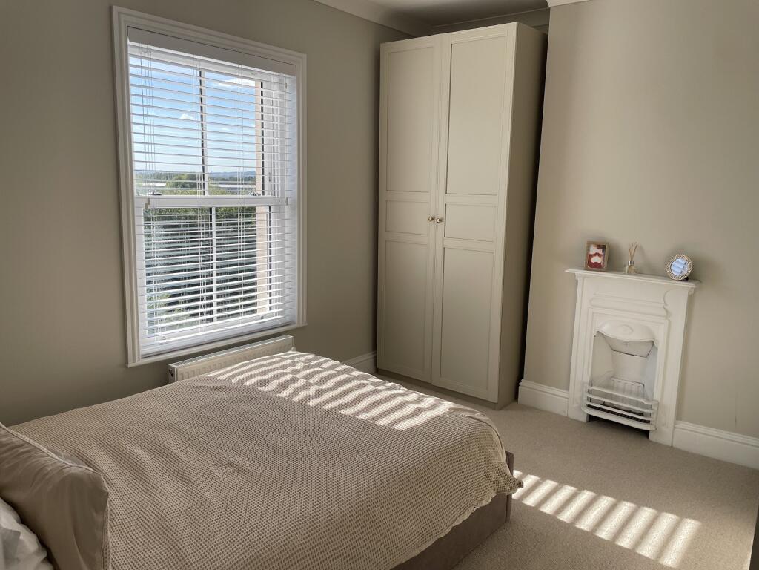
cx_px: 380
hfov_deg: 67.3
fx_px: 570
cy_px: 285
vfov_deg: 53.1
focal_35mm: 26
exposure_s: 1/895
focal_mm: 4.2
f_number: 1.6
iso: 32
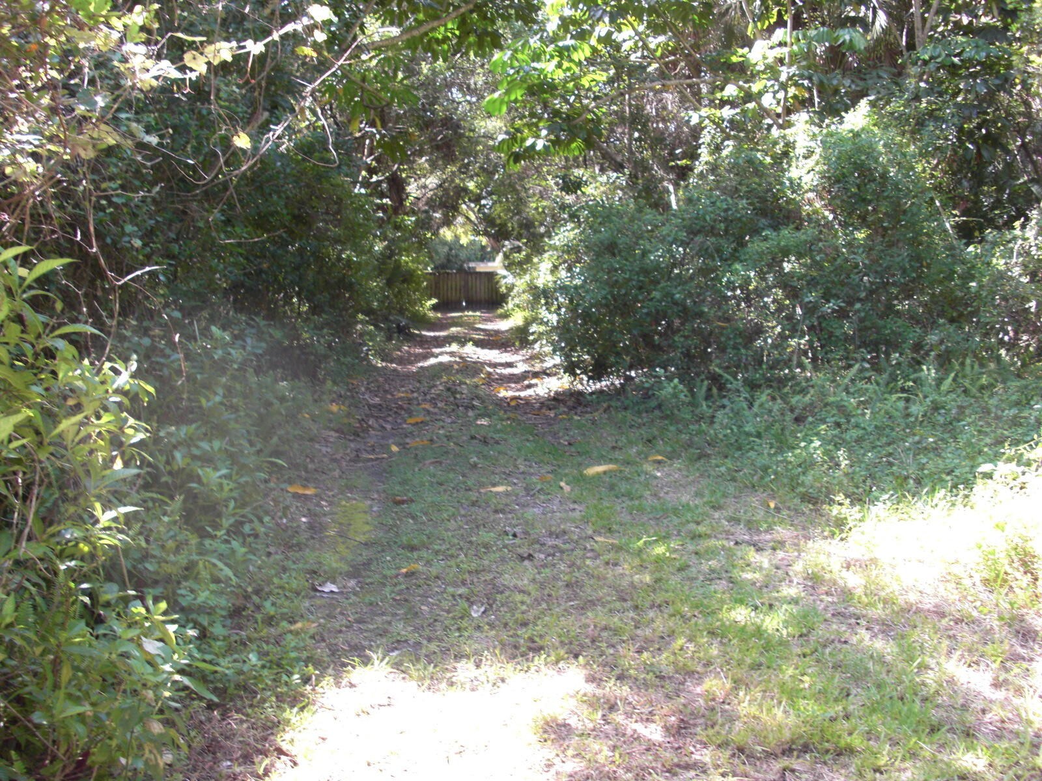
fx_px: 1084
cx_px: 521
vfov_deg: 39.7
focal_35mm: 36
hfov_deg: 51.4
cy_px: 390
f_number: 2.8
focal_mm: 6.3
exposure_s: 1/100
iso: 100
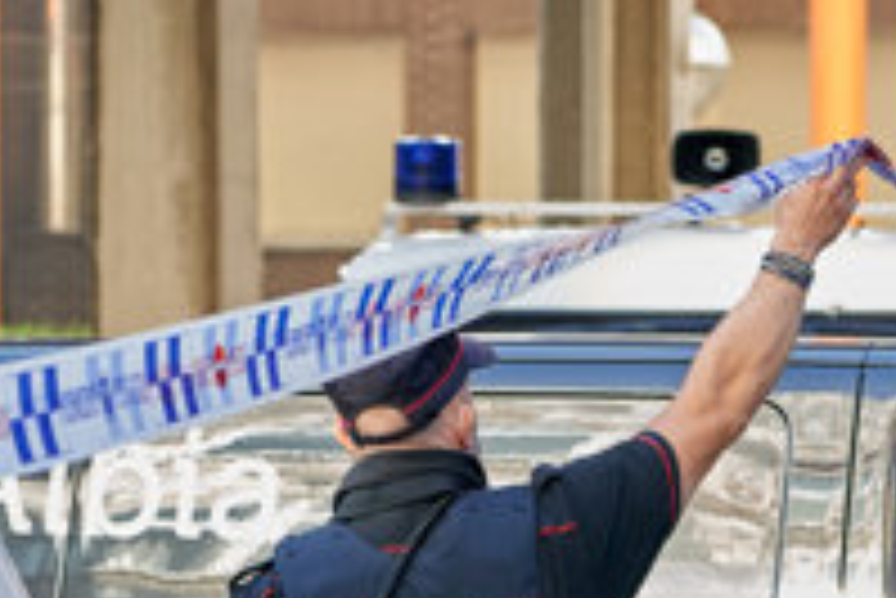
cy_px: 798
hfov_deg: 6.4
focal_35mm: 322
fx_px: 8020
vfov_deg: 4.3
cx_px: 1076
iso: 5000
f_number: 5.6
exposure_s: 1/800
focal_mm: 100
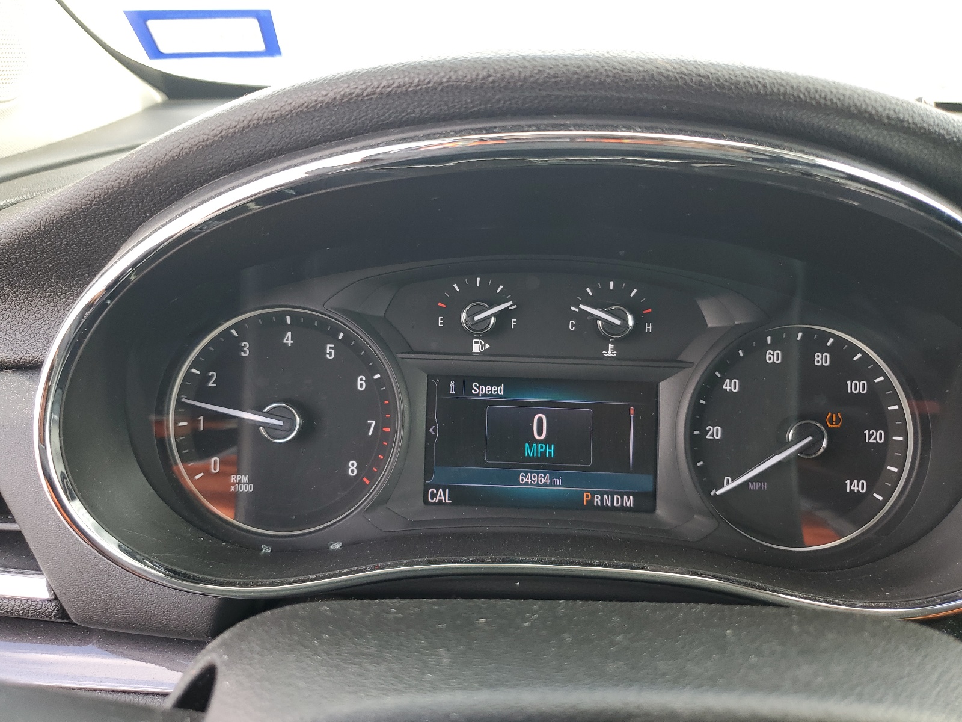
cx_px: 481
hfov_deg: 67.3
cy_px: 361
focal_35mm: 26
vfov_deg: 53.1
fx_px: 723
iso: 50
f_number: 1.5
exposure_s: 1/130
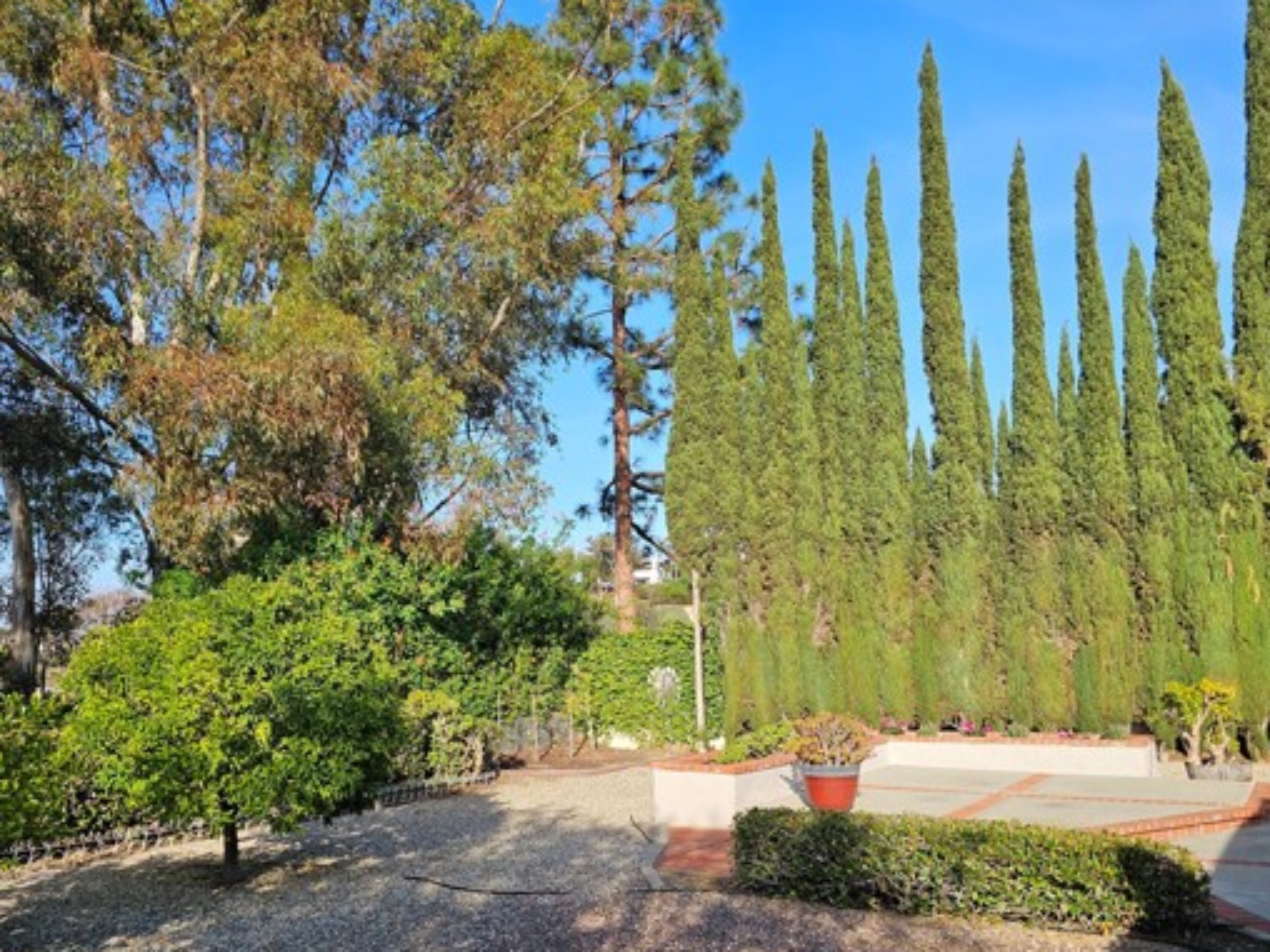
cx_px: 608
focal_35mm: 29
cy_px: 577
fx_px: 1064
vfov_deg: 47.9
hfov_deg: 61.6
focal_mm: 6.3
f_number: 1.7
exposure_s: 1/551
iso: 16
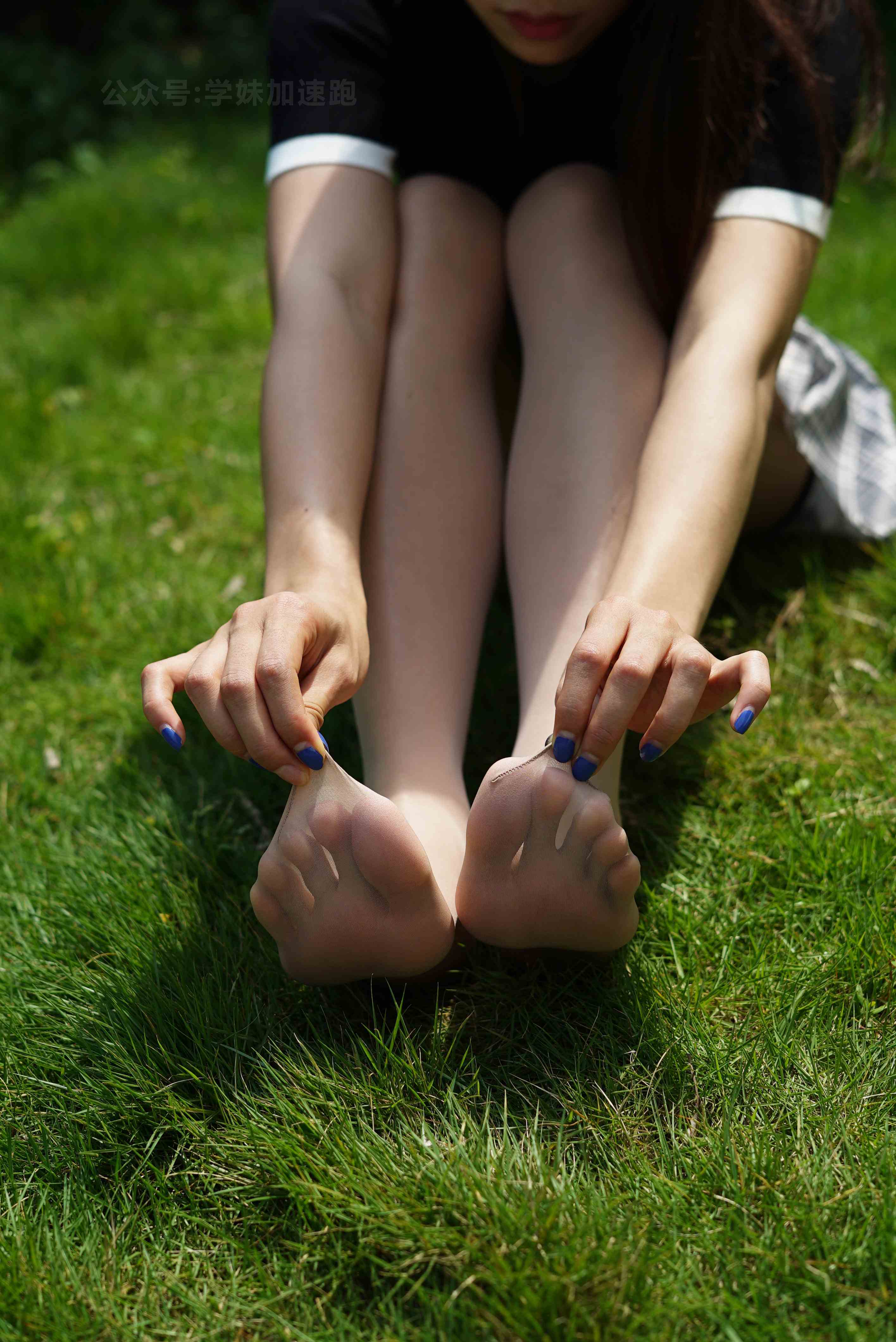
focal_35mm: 50
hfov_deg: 27.0
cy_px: 671
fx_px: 1864
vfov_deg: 39.6
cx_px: 448
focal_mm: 50
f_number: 4
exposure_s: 1/800
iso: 64
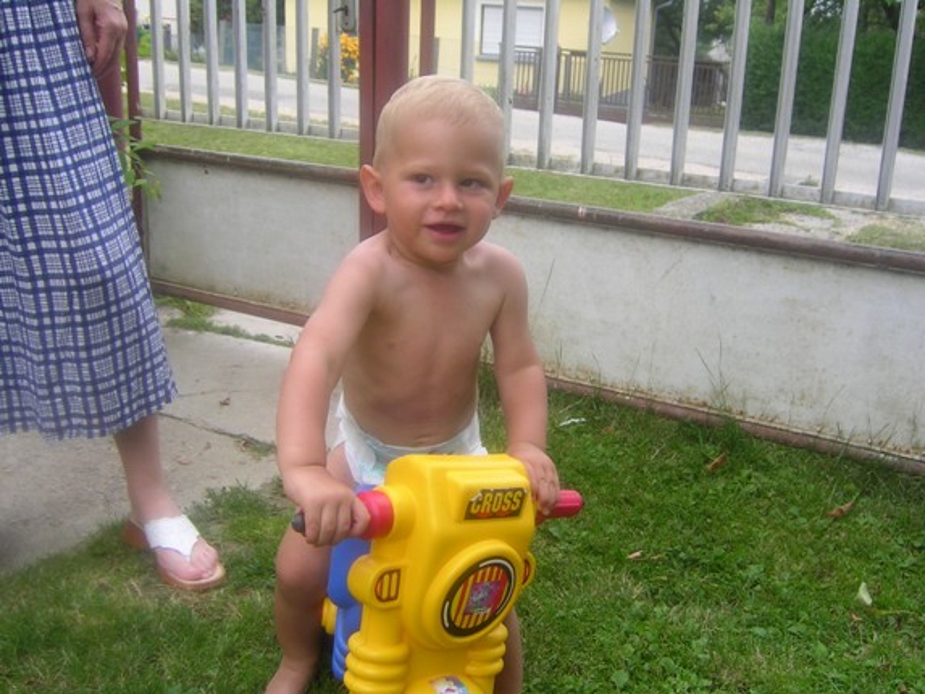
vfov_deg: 39.7
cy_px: 347
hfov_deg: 51.3
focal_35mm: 36
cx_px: 462
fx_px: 962
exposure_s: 1/213
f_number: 2.8
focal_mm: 5.6
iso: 50
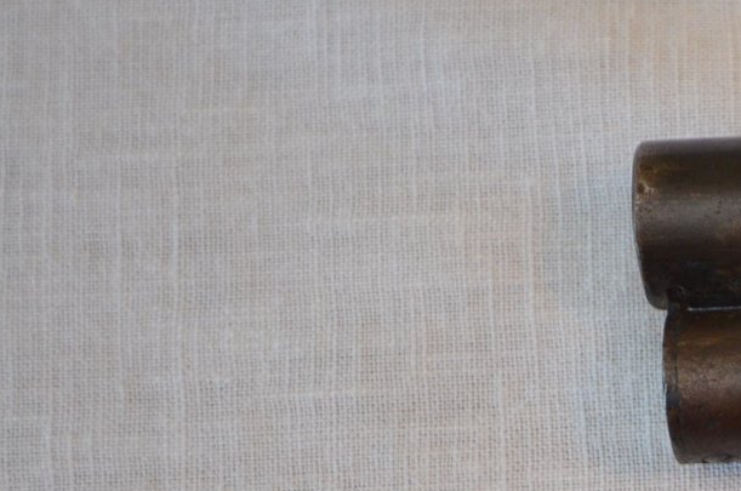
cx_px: 1021
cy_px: 553
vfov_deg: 13.2
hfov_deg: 18.5
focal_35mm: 101
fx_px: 2075
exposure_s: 1/60
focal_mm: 24
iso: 1250
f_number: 4.5
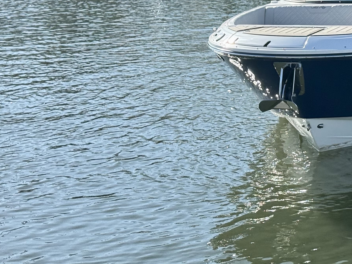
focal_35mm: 108
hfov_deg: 17.7
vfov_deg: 13.5
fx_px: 1098
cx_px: 365
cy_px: -6
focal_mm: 6.76
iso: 64
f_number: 1.78
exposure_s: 1/3226
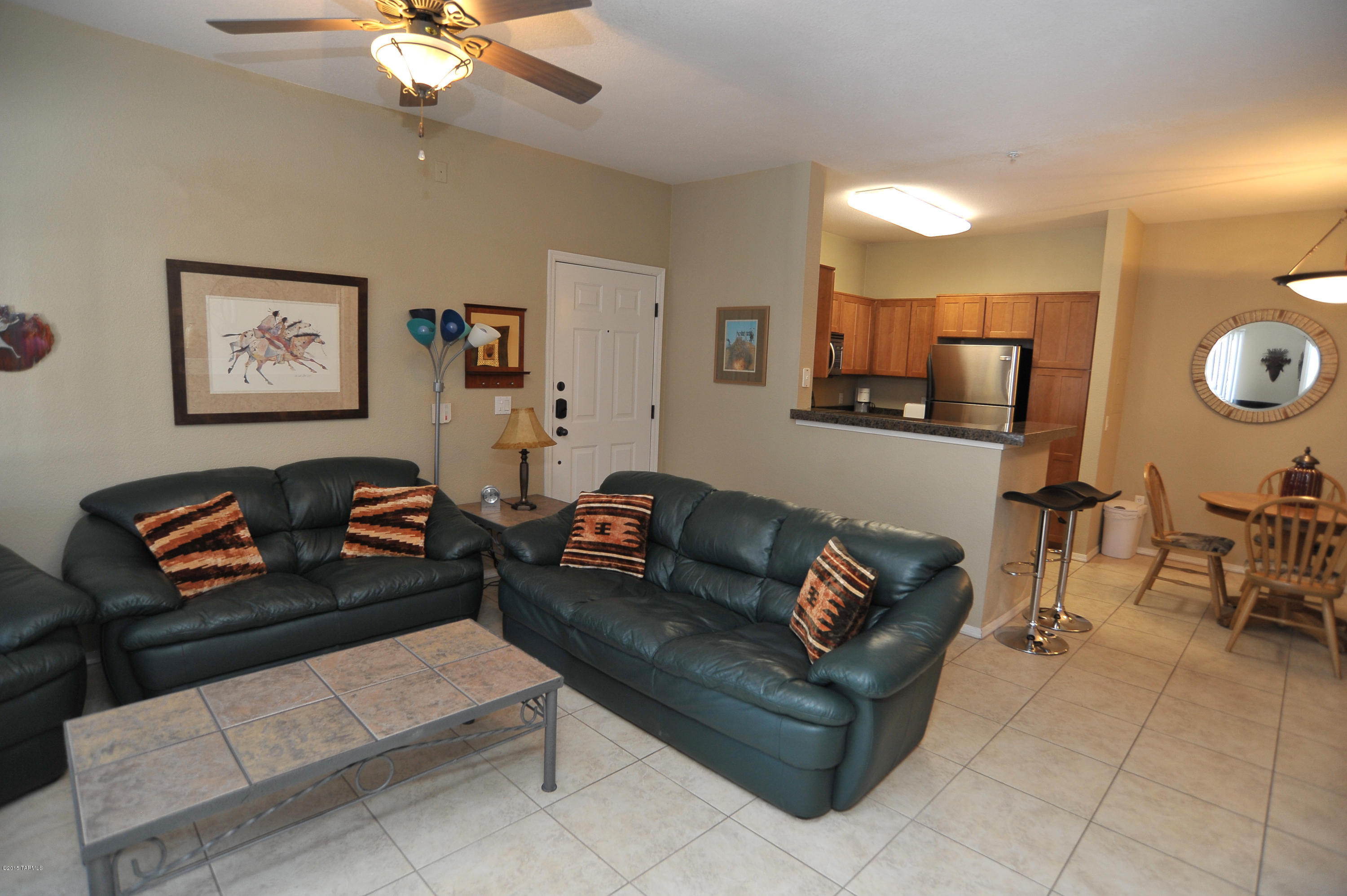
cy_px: 448
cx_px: 674
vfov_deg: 67.3
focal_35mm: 18
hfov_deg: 90.0
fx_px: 673
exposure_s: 1/30
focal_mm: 18
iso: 640
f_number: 4.5
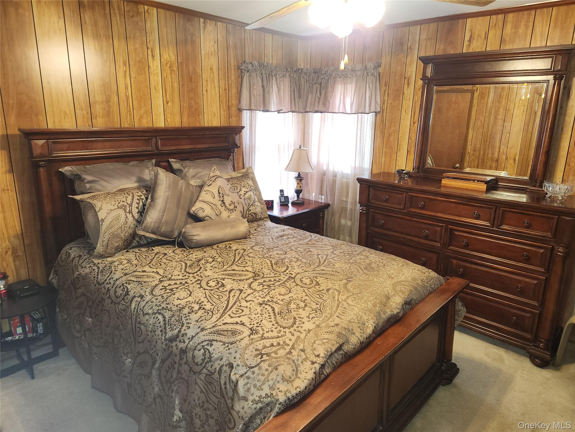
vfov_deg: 58.9
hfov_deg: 73.9
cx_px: 288
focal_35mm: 23
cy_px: 216
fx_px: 382
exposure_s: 1/15
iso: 125
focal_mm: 5.4
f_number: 1.8
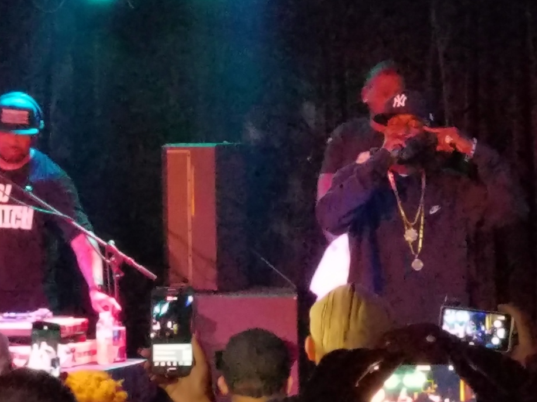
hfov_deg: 53.7
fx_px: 527
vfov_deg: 41.7
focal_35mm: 34
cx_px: 223
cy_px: 216
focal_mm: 4.2
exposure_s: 1/18
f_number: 1.7
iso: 800
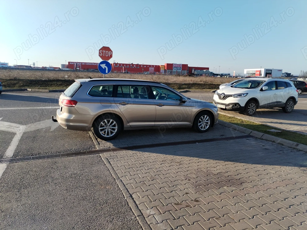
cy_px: 115
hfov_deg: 67.3
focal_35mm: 26
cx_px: 154
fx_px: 231
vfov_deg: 53.1
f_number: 1.8
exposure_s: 1/775
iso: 100
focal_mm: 4.75
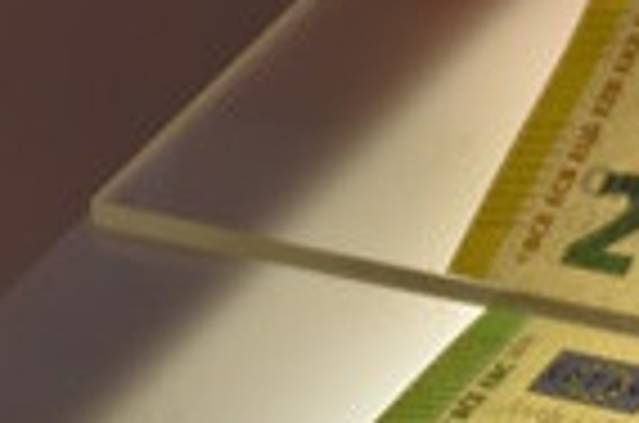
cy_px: 326
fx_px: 12202
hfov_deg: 3.0
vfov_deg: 2.0
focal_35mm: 689
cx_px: 1040
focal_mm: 130
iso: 800
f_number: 7.1
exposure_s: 1/200
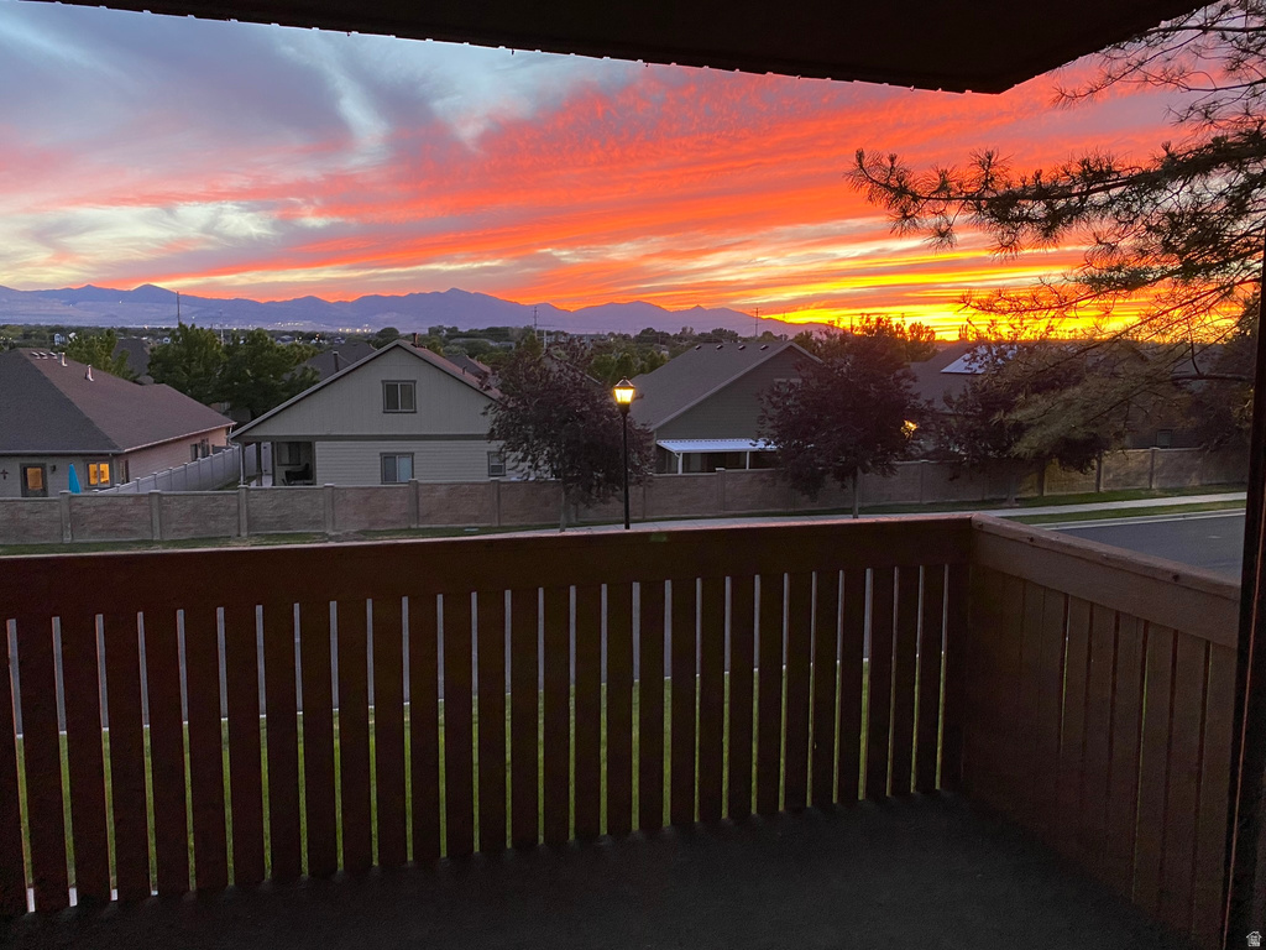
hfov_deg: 67.3
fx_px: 951
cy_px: 475
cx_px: 633
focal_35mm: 26
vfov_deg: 53.1
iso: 125
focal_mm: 4.25
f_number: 1.8
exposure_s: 1/86
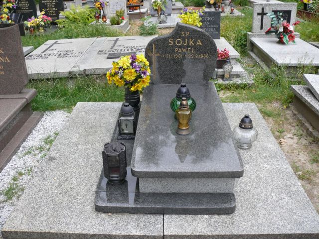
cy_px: 120
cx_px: 160
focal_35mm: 35
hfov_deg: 52.6
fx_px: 323
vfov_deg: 40.7
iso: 100
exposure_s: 1/100
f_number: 2.8
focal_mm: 7.4
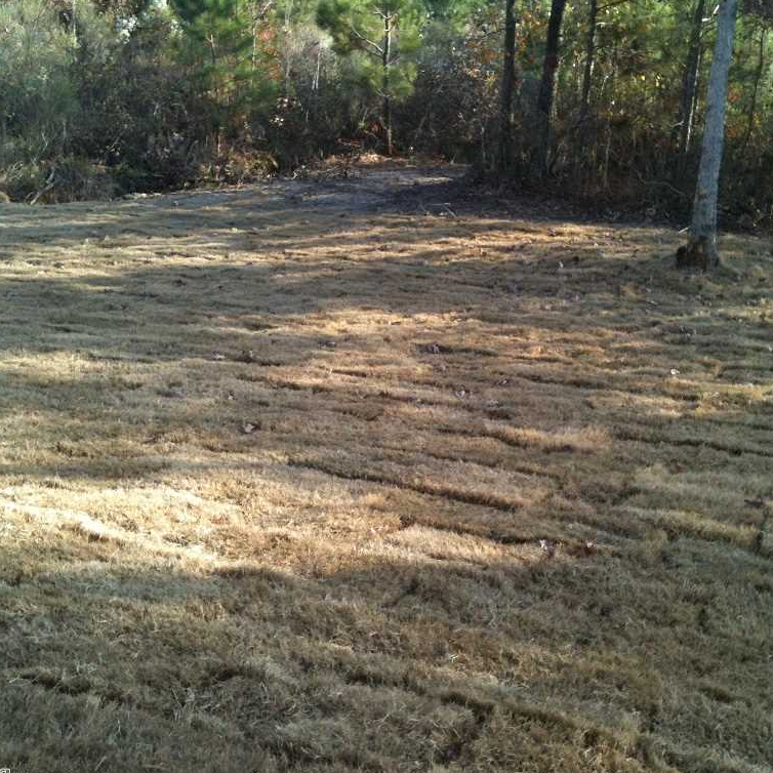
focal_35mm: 42
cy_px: 392
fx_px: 1061
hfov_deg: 39.9
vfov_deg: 40.0
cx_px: 449
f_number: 2.8
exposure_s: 1/283
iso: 64
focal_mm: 3.85
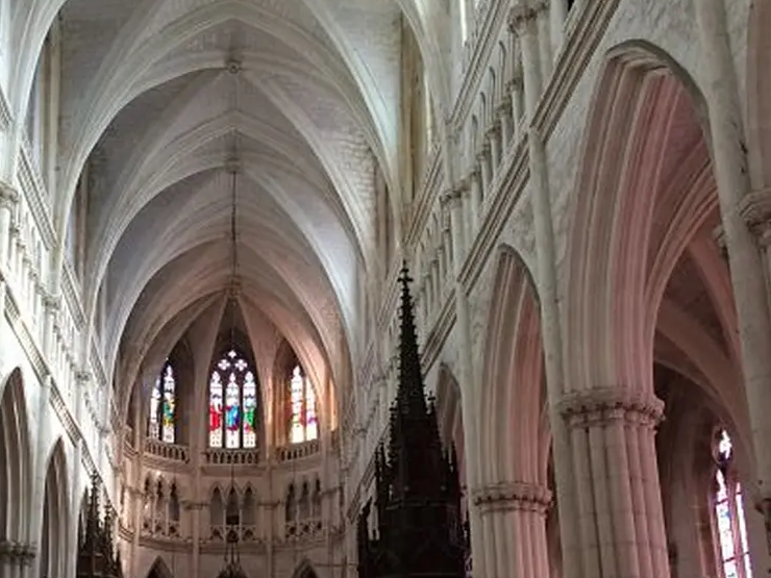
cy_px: 441
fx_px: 1047
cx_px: 235
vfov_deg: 30.3
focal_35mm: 47
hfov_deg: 39.8
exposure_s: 1/33
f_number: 2.2
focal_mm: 4.15
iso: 50
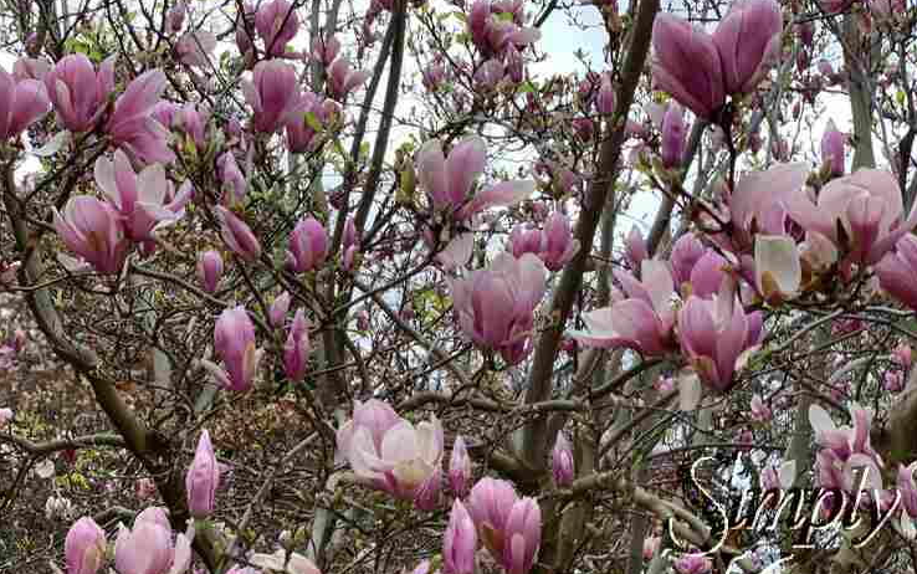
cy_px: 342
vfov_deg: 23.1
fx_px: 1400
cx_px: 462
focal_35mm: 56
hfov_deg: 36.3
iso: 16
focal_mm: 6
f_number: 2.4
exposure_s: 1/134
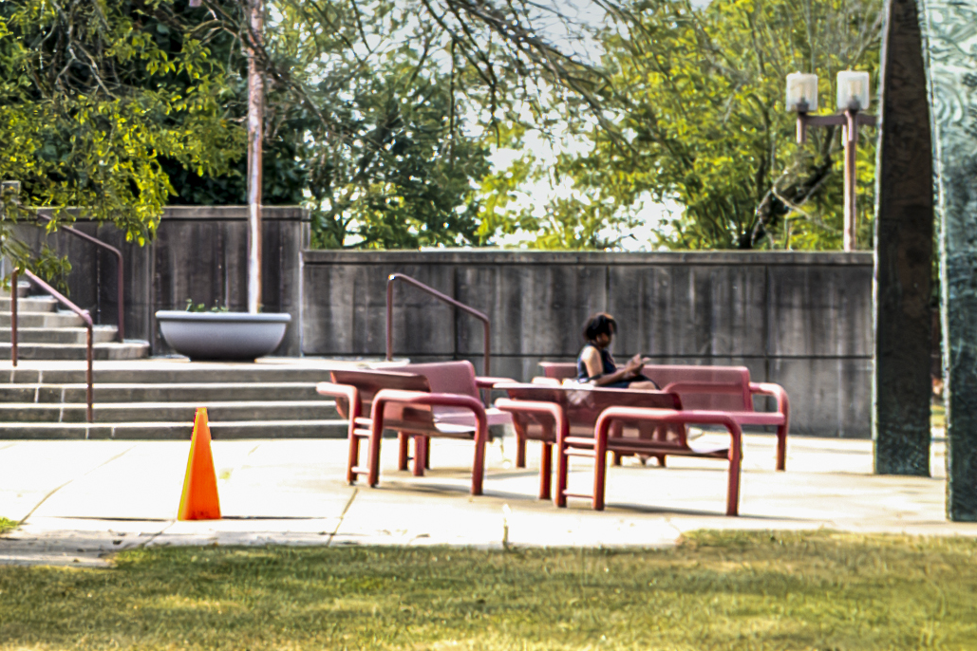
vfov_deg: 7.4
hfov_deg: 10.4
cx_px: -936
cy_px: -296
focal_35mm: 182
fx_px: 4939
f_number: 5
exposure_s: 1/200
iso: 80
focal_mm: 20.2
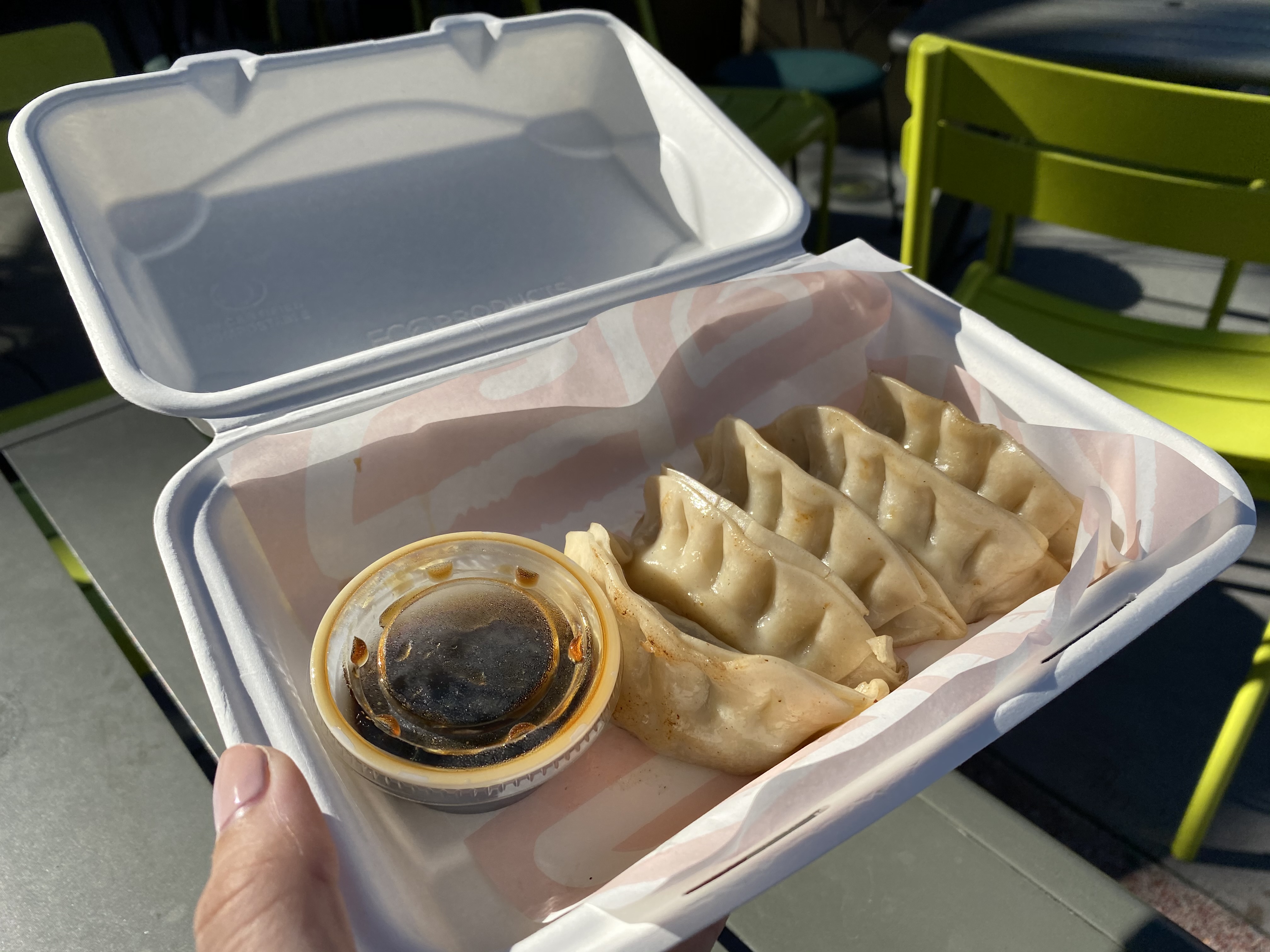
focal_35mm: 26
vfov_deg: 53.1
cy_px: 476
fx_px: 954
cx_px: 635
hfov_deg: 67.3
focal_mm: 4.25
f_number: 1.8
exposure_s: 1/2967
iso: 32
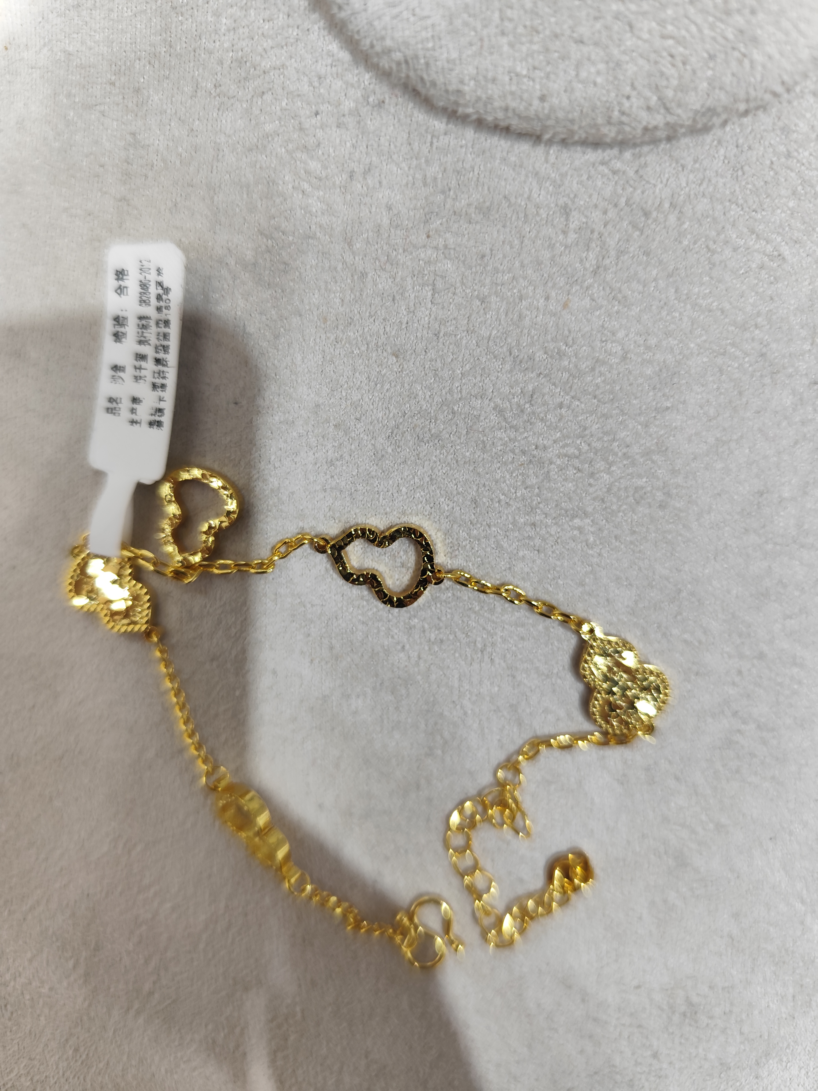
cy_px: 546
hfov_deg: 58.9
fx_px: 725
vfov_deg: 73.9
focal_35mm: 23
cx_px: 409
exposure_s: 1/100
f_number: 1.65
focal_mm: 6.19
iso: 320
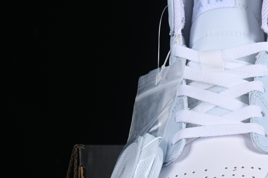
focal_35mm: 181
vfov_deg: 7.6
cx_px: 287
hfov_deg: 11.2
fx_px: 1347
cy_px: 151
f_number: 8
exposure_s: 1/80
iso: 160
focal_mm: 50
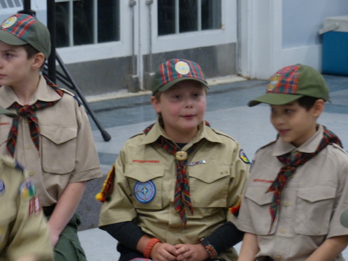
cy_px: 130
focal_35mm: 232
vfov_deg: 6.4
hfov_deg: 8.5
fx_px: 2333
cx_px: 174
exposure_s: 1/15
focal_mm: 41.8
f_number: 2.8
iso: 400
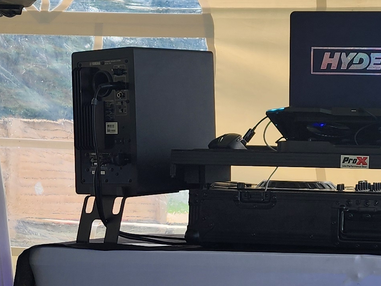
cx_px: 358
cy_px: 131
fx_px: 1057
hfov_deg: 20.0
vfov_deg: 15.4
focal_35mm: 96
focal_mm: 6.4
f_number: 1.8
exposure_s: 1/239
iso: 12
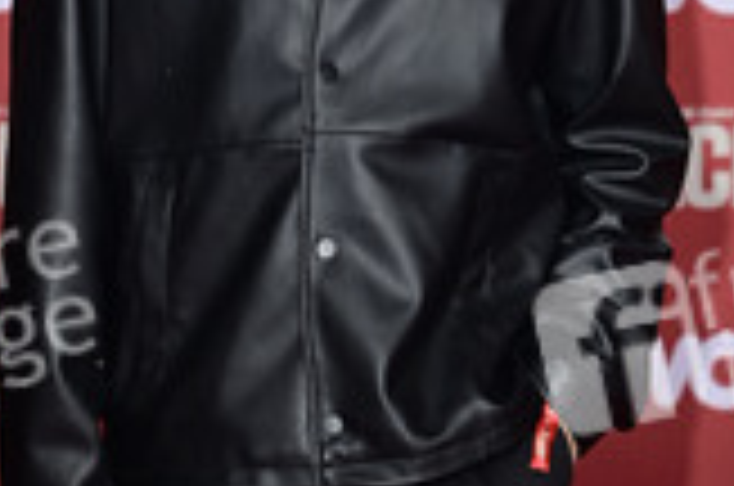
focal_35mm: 209
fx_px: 4253
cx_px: 356
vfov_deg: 6.5
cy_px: 104
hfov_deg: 9.9
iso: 640
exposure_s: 1/250
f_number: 5
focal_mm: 85
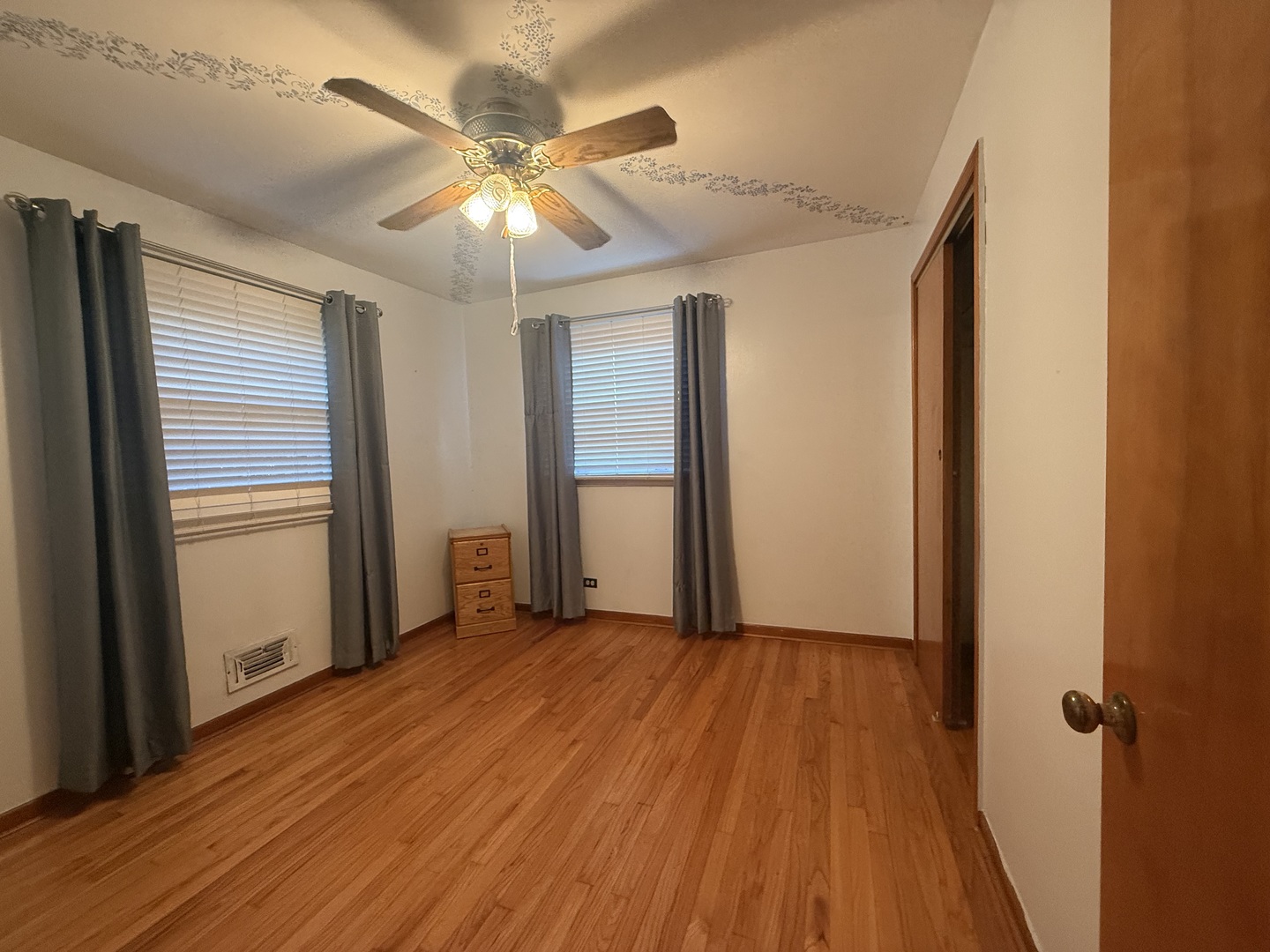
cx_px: 635
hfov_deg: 102.1
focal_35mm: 14
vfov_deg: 85.7
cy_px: 476
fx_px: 514
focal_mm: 2.22
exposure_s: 1/60
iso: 400
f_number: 2.2
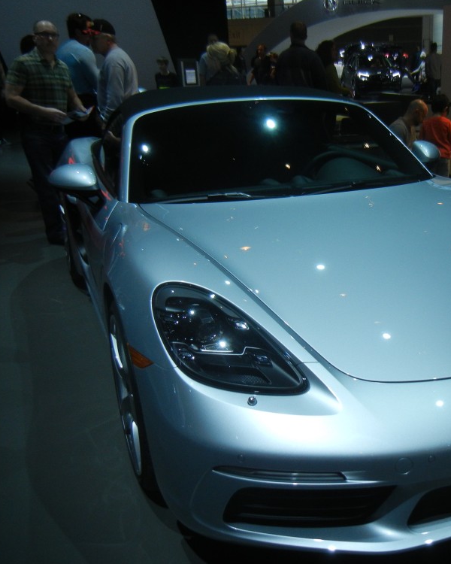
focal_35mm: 40
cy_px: 283
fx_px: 667
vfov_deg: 45.8
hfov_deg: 36.3
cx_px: 350
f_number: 3.5
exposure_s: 1/250
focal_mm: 5.4
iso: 294
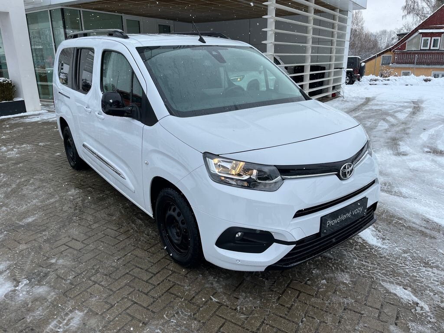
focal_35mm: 26
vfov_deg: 53.1
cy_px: 166
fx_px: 333
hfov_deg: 67.3
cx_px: 222
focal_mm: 5.1
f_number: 1.6
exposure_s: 1/1238
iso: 50
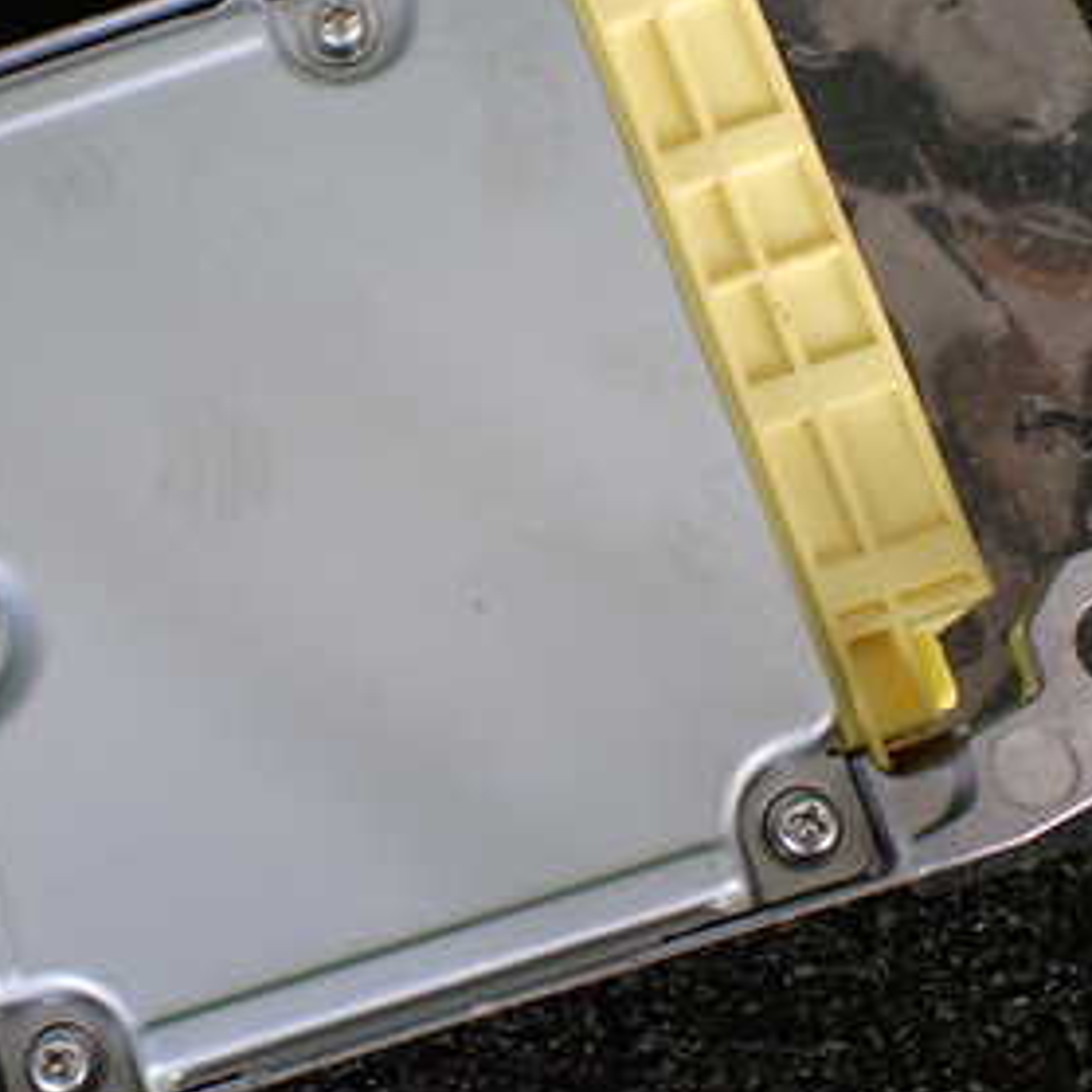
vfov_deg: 30.0
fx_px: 2034
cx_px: 278
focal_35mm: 57
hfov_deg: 29.6
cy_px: 493
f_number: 2.3
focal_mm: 5.4
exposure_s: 1/125
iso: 200
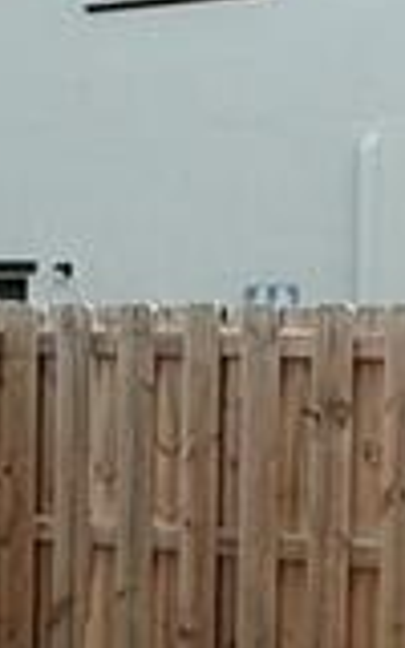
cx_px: -320
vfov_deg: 18.8
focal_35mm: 111
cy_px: 364
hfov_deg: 11.0
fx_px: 1960
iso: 50
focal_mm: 2.22
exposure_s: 1/1748
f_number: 2.2
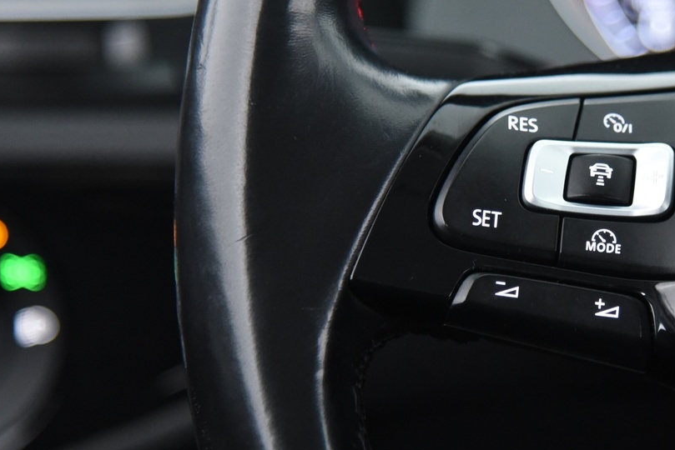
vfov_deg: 6.5
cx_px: 531
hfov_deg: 9.8
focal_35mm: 210
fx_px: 3939
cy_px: 177
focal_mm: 105
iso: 4000
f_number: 4
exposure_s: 1/20
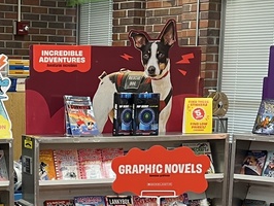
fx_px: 792
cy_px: 231
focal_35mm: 100
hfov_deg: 19.3
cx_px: 35
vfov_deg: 14.5
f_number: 1.5
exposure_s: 1/60
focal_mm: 5.7
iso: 80
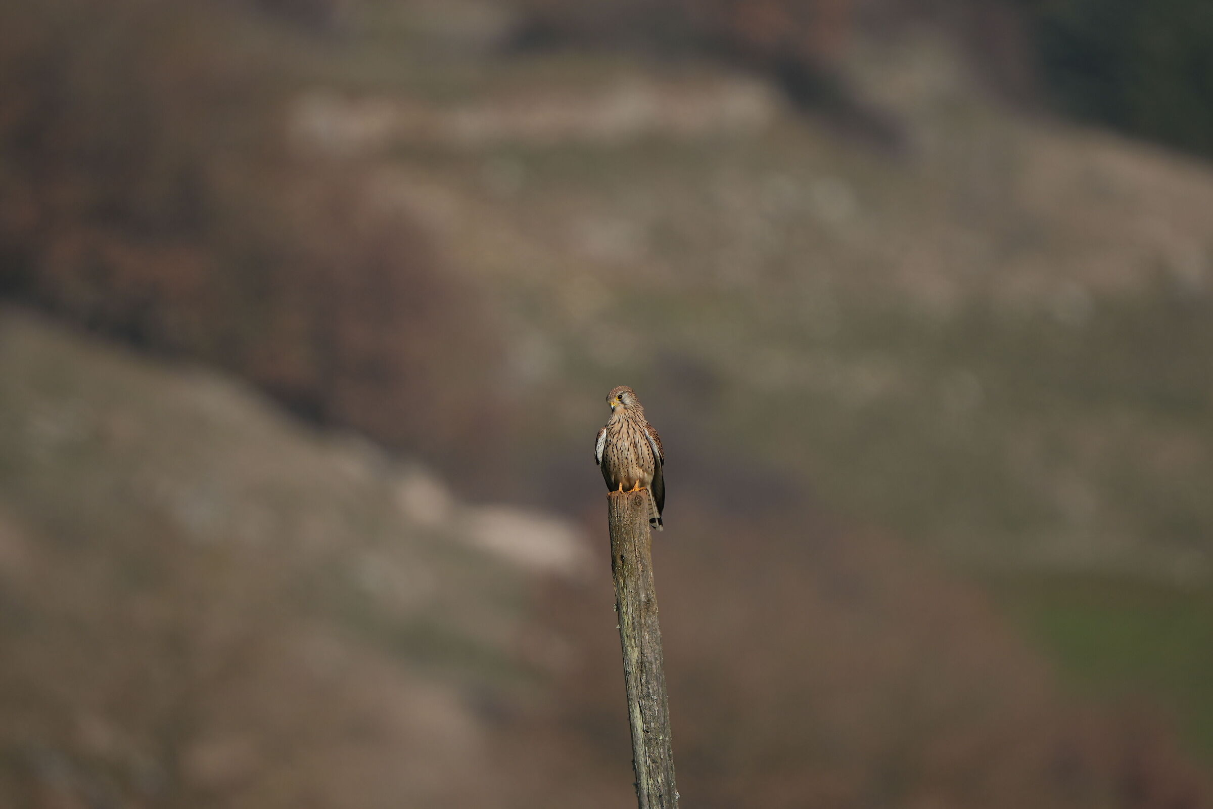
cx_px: 606
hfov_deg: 2.3
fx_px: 30323
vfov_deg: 1.5
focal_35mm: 900
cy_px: 404
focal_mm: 600
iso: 200
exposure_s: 1/1250
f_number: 6.3
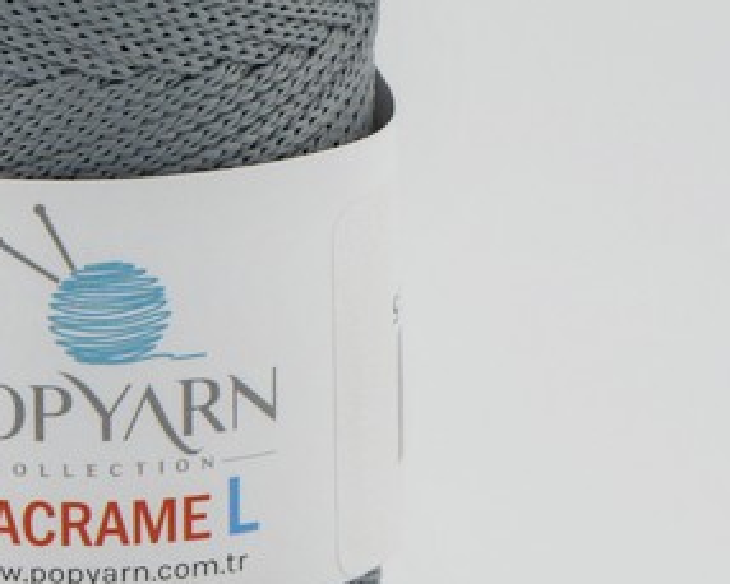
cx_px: 87
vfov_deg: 6.4
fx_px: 5262
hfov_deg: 7.9
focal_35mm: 243
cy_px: 296
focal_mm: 55
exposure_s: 1/320
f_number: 9
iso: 200
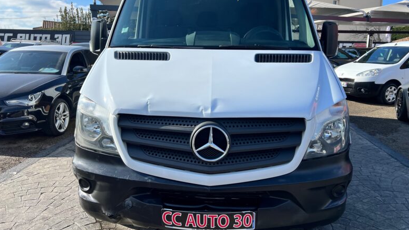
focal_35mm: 29
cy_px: 93
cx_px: 207
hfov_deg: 66.0
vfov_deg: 40.1
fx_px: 315
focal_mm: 5.7
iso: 50
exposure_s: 1/4115
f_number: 1.5
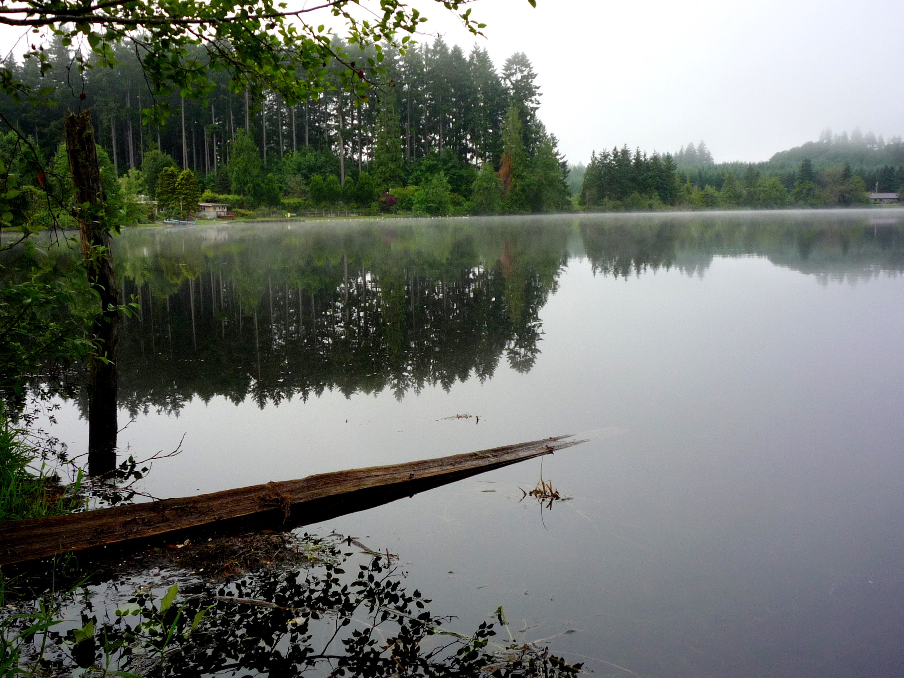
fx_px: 966
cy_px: 352
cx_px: 449
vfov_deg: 38.7
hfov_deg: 50.1
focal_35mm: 37
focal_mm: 5.2
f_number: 3.3
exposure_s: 1/400
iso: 100
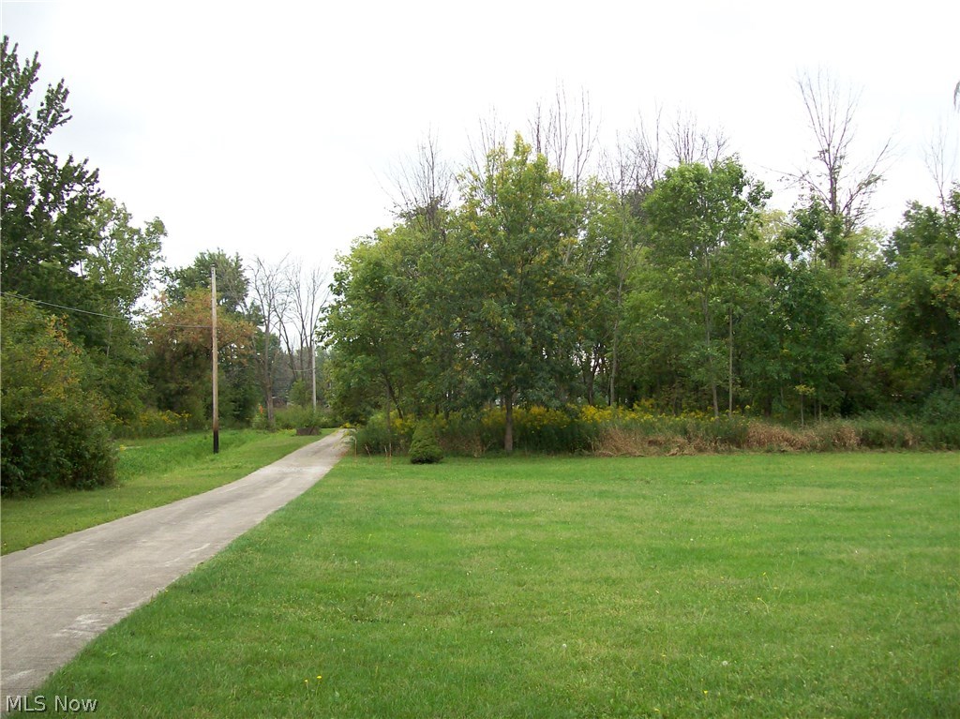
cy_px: 360
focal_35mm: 36
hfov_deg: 51.4
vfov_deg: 39.6
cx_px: 480
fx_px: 998
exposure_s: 1/624
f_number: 2.7
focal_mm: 6
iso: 80
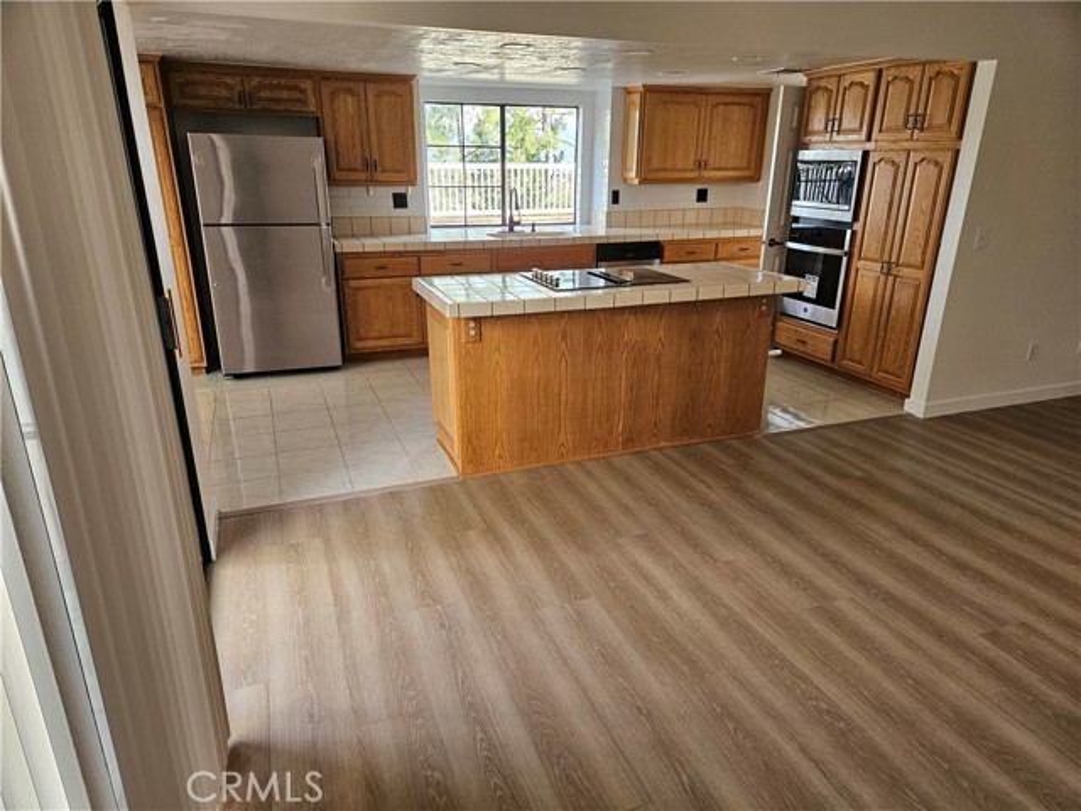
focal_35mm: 23
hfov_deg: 73.9
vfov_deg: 58.9
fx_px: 718
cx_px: 540
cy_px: 406
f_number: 1.8
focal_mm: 5.4
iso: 160
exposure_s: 1/120
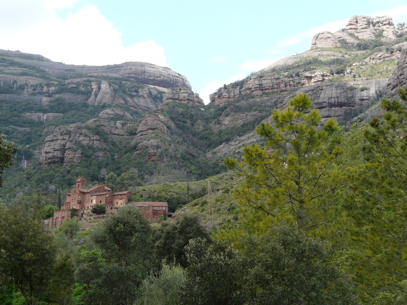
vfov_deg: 24.0
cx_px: 204
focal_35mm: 61
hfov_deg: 31.7
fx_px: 717
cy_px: 152
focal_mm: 10
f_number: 4.5
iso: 100
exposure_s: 1/250
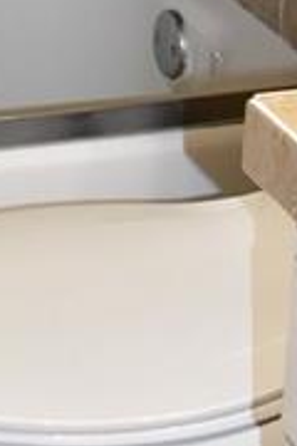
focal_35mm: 180
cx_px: -254
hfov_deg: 7.4
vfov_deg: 9.8
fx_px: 2227
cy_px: -684
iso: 1400
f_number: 5
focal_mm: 18
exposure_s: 1/60
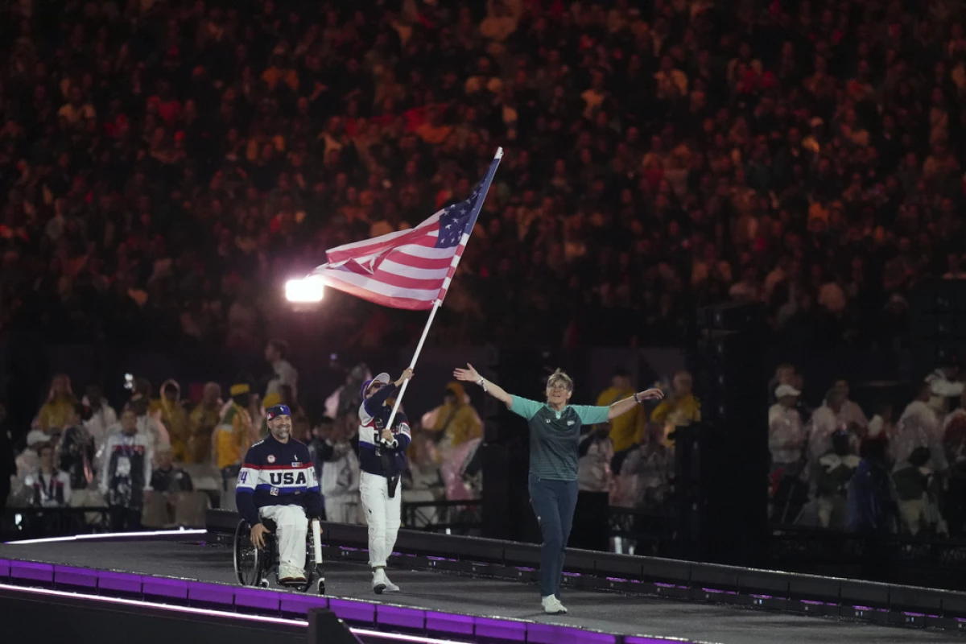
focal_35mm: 600
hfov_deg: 3.4
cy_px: 322
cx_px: 483
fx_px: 16099
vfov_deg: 2.3
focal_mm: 400
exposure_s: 1/1000
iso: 8000
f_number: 2.8
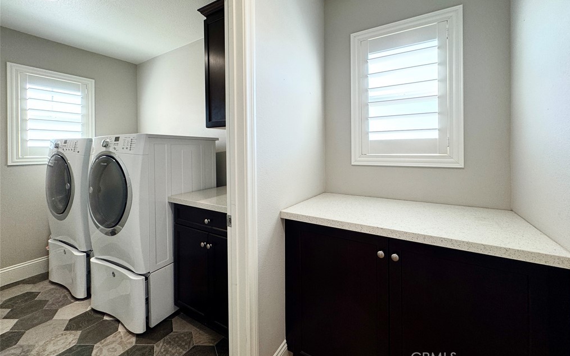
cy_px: 150
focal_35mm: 15
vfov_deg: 74.3
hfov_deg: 101.5
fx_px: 233
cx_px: 288
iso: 100
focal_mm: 2.22
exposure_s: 1/120
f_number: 2.2
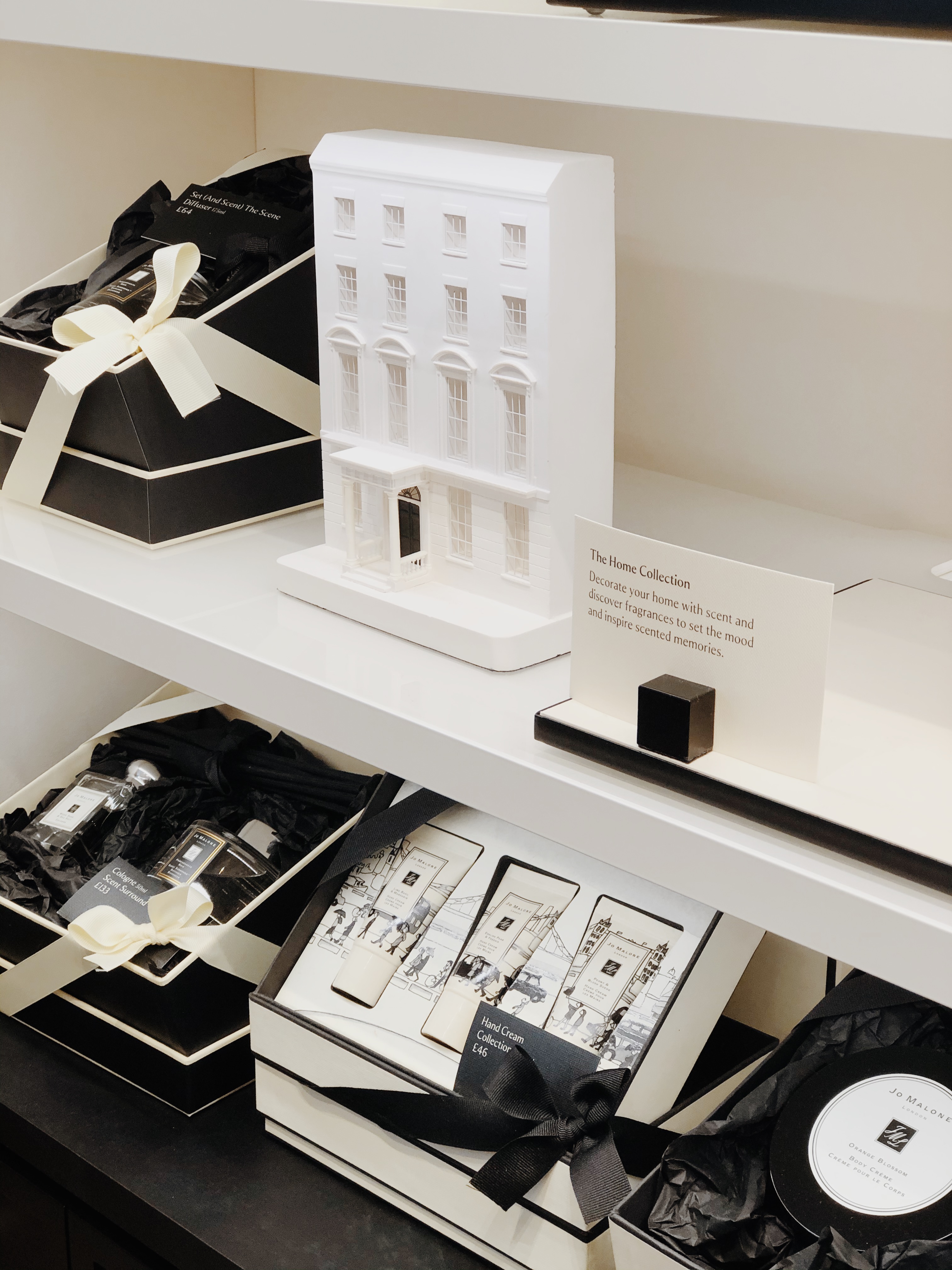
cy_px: 635
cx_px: 476
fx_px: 2090
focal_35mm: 57
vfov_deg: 33.8
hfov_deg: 25.7
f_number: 2.8
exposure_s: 1/30
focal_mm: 6.6
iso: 25
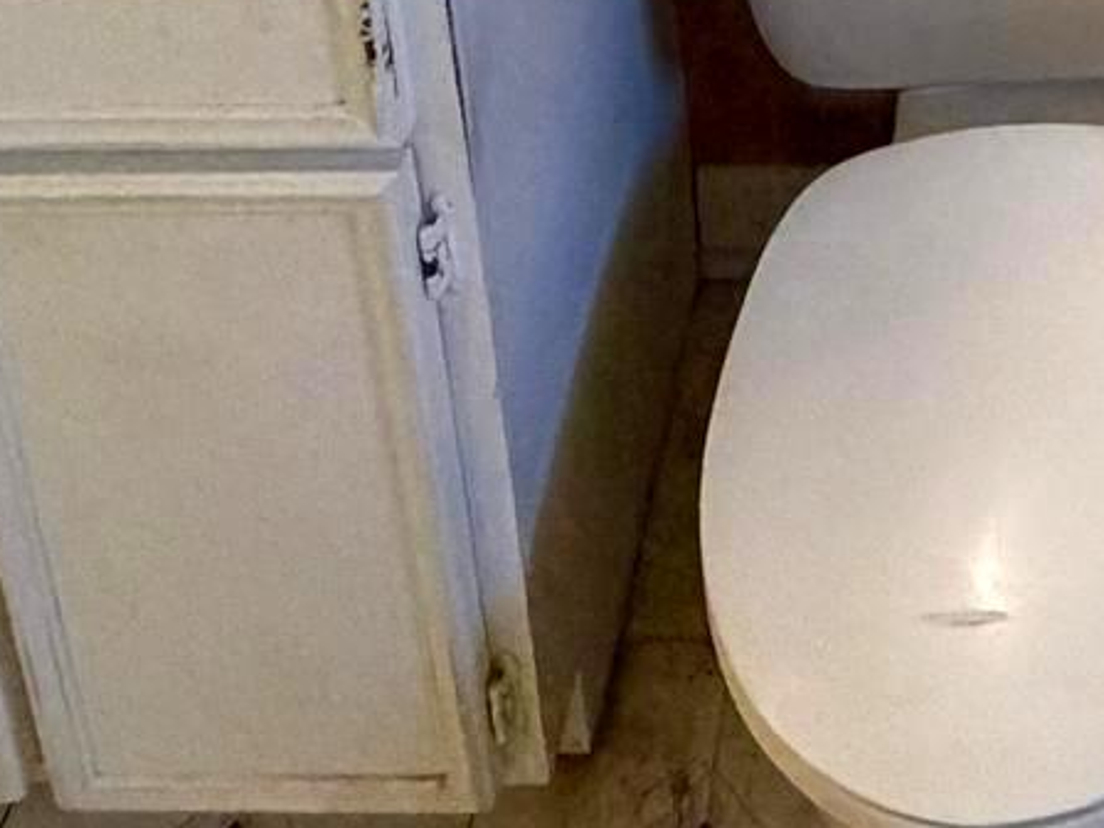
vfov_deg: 17.0
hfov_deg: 28.5
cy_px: -823
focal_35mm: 64
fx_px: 2041
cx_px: 1087
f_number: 2.2
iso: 500
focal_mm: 2.22
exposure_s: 1/60
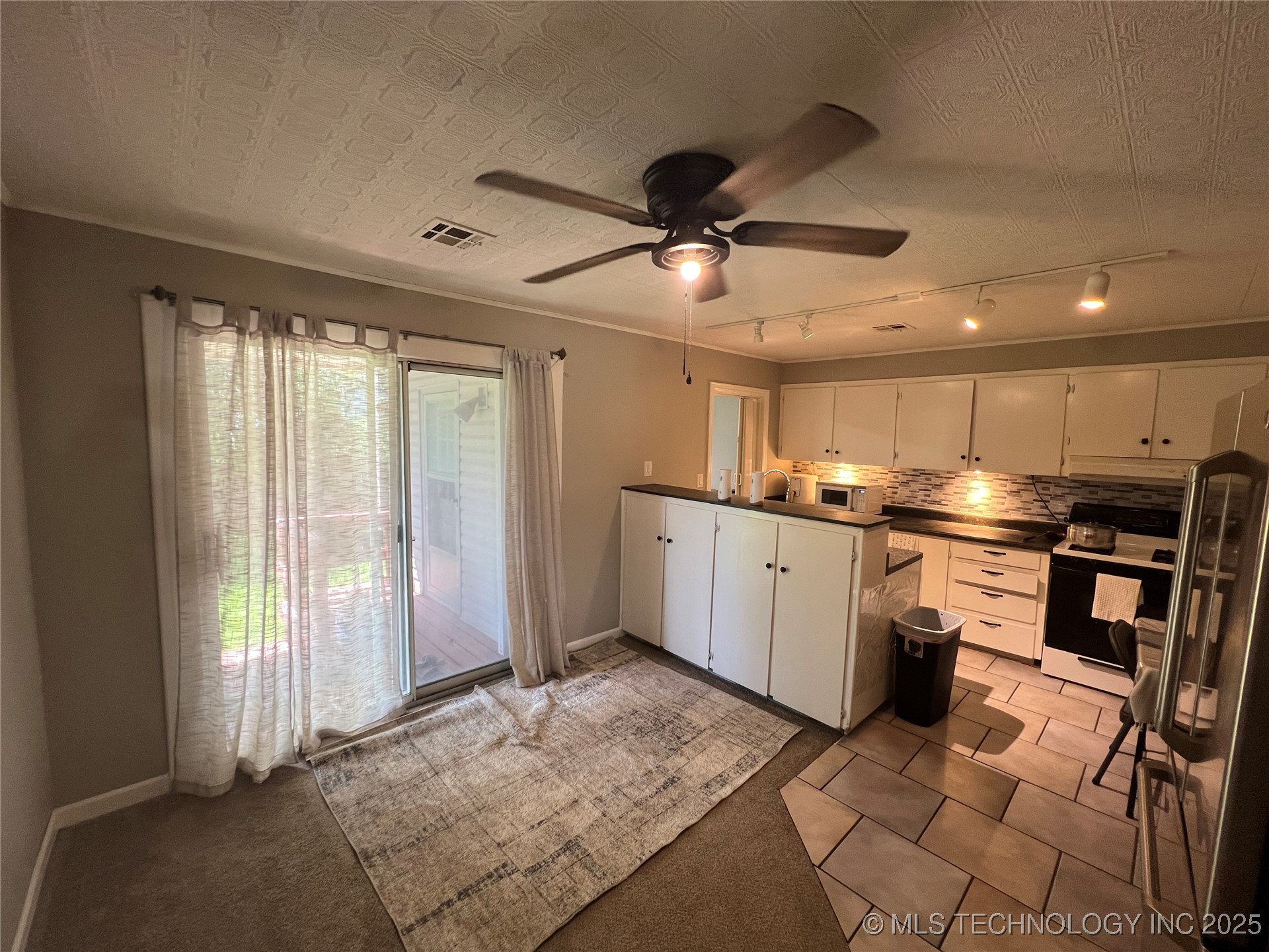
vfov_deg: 89.9
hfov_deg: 106.2
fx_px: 477
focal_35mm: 13
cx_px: 634
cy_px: 476
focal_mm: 1.57
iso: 125
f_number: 1.8
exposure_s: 1/60
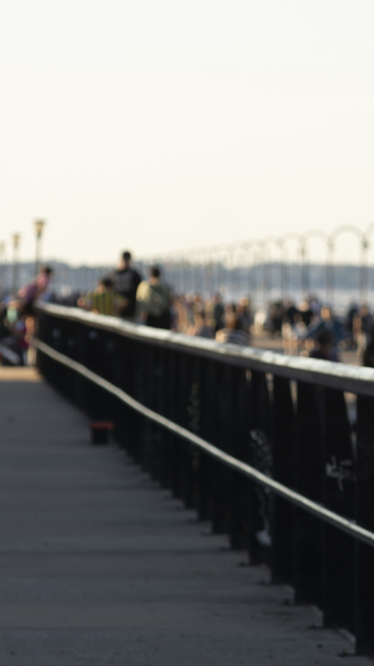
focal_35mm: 367
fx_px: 6470
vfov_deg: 5.9
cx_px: 457
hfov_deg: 3.3
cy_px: 333
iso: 160
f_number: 5
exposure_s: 1/320
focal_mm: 155
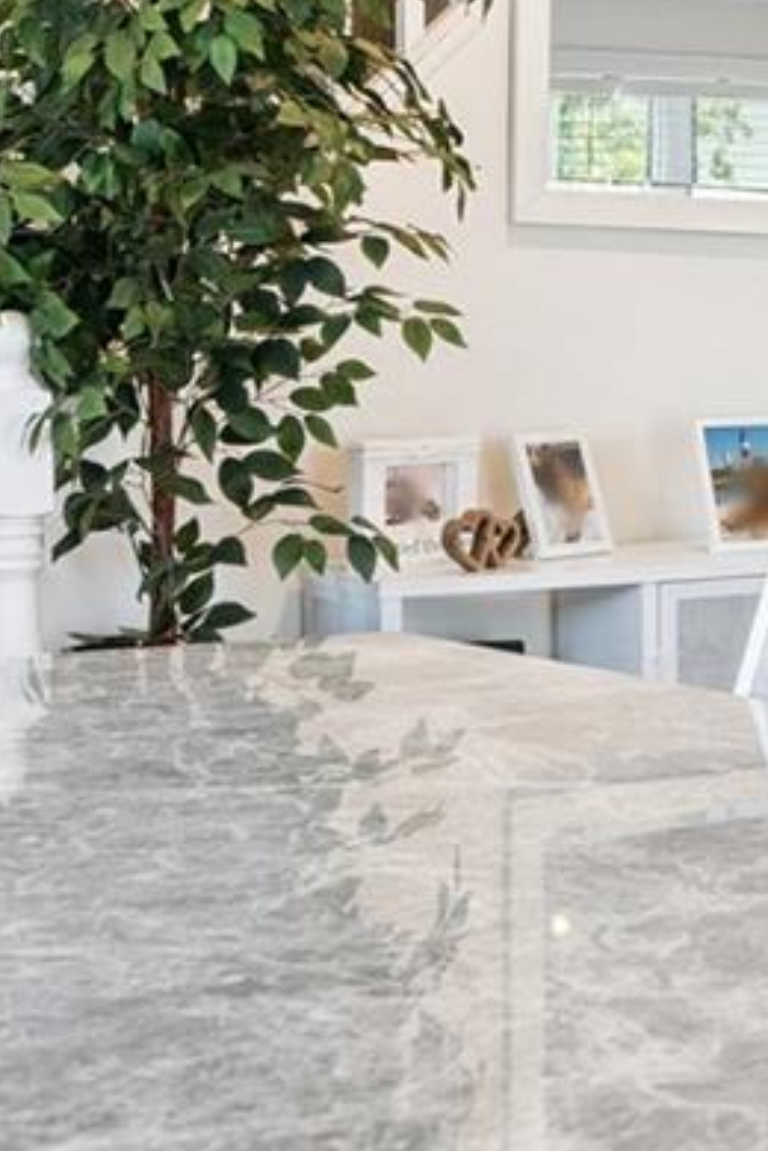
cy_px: 356
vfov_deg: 24.0
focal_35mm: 84
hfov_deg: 14.0
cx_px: 1486
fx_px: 2688
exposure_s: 1/80
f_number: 5.6
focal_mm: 16
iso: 500
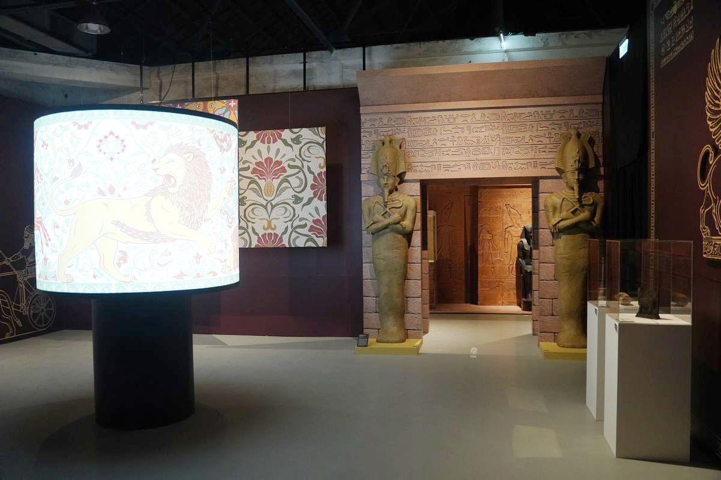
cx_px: 360
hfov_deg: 65.5
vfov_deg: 46.4
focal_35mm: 28
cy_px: 240
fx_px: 561
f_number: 2.8
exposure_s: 1/160
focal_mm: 28
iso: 4000
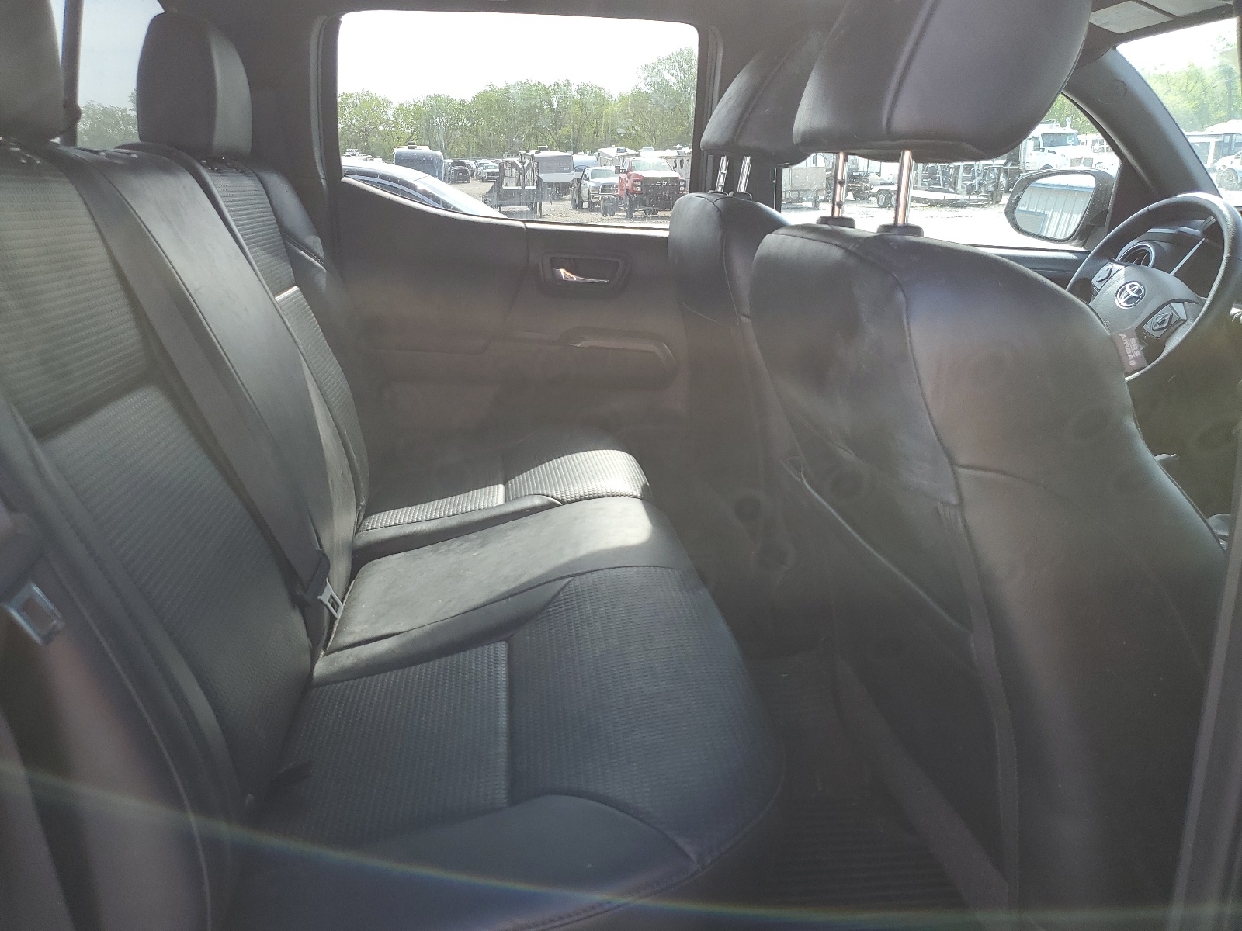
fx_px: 933
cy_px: 466
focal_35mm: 26
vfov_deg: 53.1
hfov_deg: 67.3
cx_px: 621
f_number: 1.5
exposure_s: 1/455
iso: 50
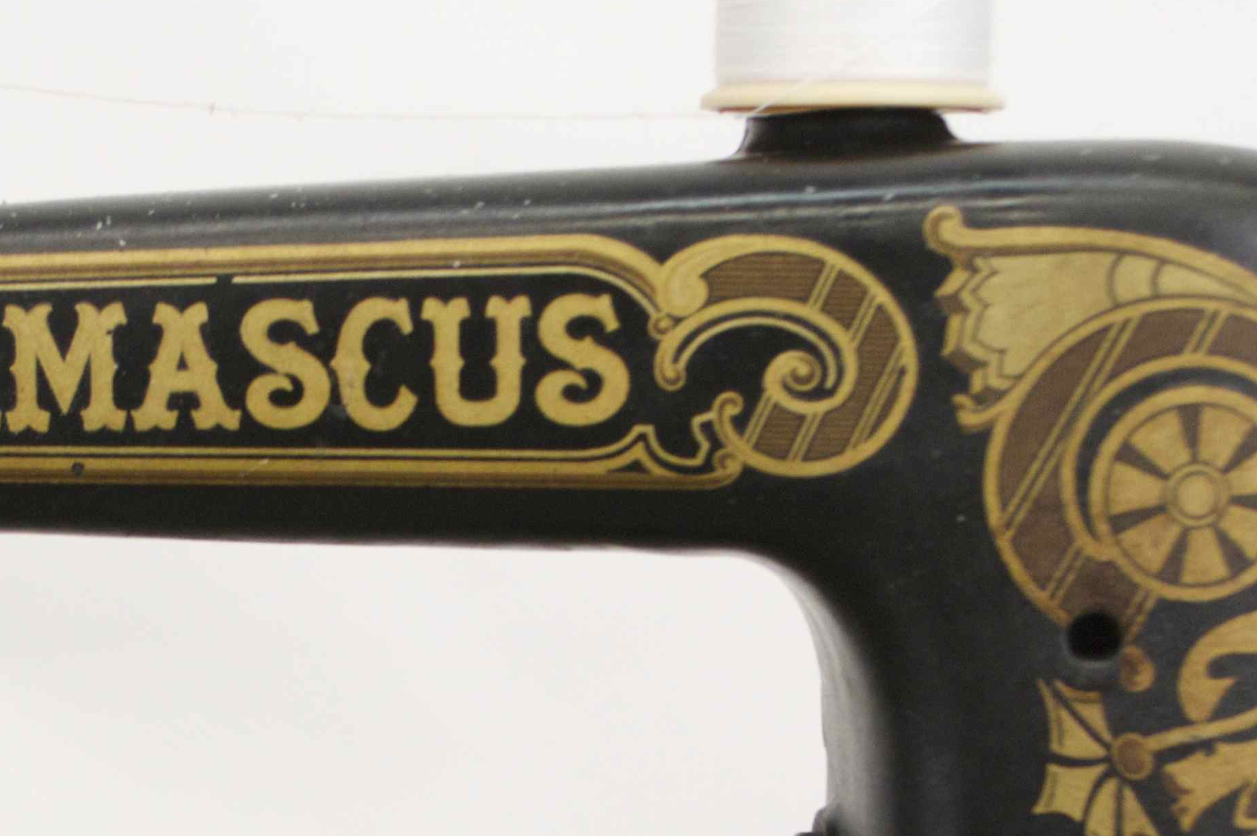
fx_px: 3768
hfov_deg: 18.8
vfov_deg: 12.5
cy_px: 888
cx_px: 326
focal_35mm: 108
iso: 400
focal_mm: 22
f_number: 4
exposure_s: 1/50
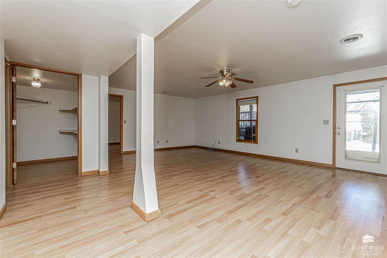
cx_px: 194
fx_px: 161
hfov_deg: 100.4
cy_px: 129
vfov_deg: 77.3
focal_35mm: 15
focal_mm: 10
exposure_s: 1/60
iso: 1100
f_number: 10
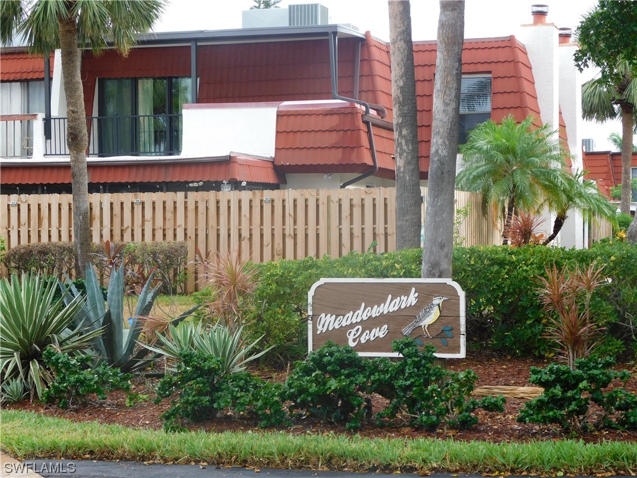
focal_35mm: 80
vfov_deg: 18.4
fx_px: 1472
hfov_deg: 24.4
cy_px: 239
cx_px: 318
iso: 125
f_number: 4.4
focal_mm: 14.2
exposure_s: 1/100
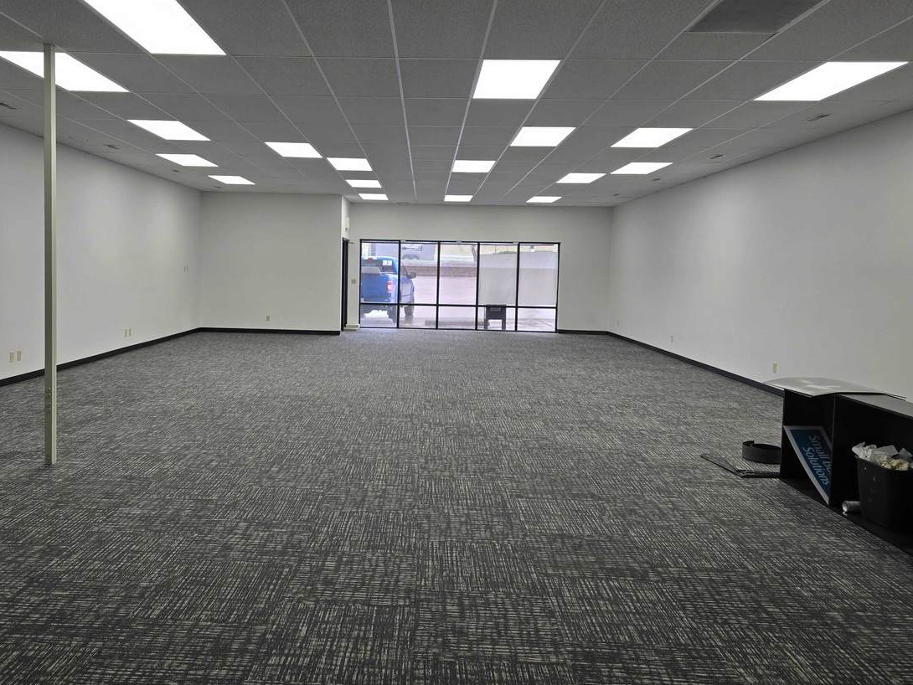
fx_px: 712
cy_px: 321
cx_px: 391
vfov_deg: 51.3
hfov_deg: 65.0
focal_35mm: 27
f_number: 1.7
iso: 50
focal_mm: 6.3
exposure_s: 1/180
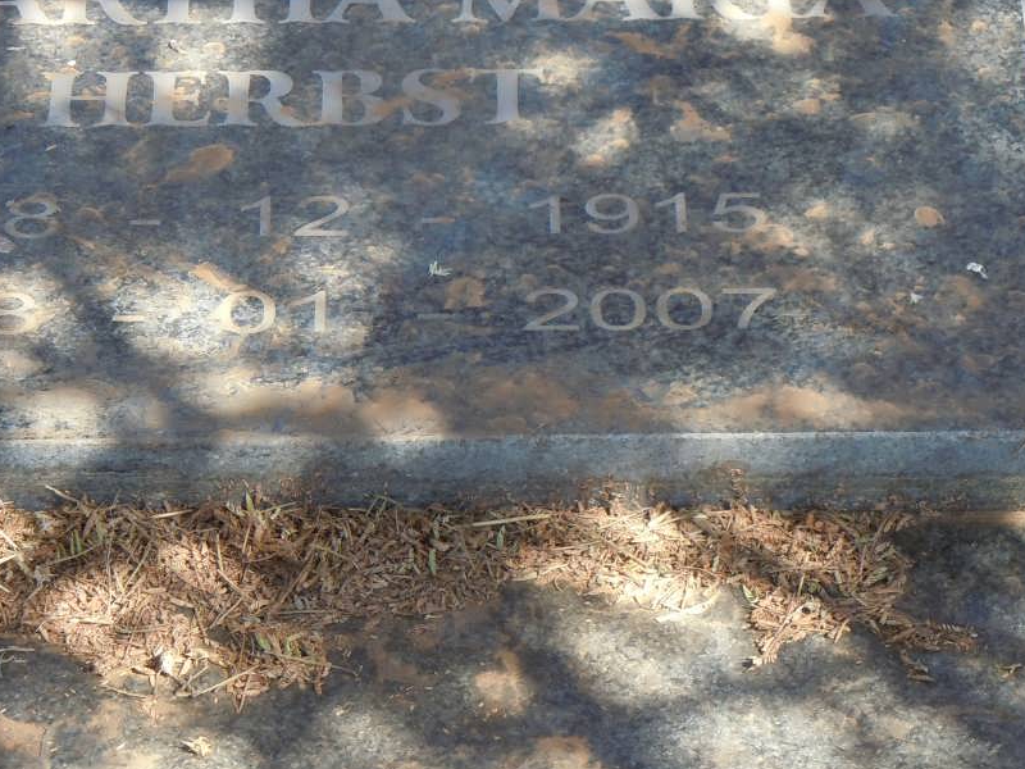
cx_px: 414
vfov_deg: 8.5
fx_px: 5152
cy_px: 287
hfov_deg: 11.4
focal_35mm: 174
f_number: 4.6
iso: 200
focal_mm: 20.9
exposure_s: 1/200
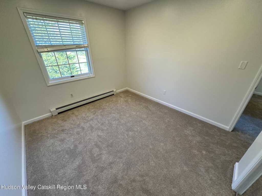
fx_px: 106
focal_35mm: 14
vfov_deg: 85.7
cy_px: 98
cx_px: 131
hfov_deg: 102.1
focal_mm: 2.22
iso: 320
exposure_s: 1/120
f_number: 2.2
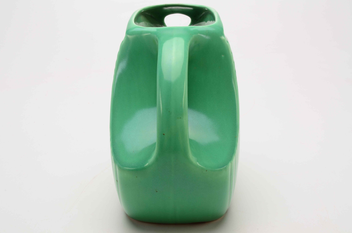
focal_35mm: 52
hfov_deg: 37.9
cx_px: 176
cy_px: 116
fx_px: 512
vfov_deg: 25.6
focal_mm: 35
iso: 100
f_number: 25
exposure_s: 1/160
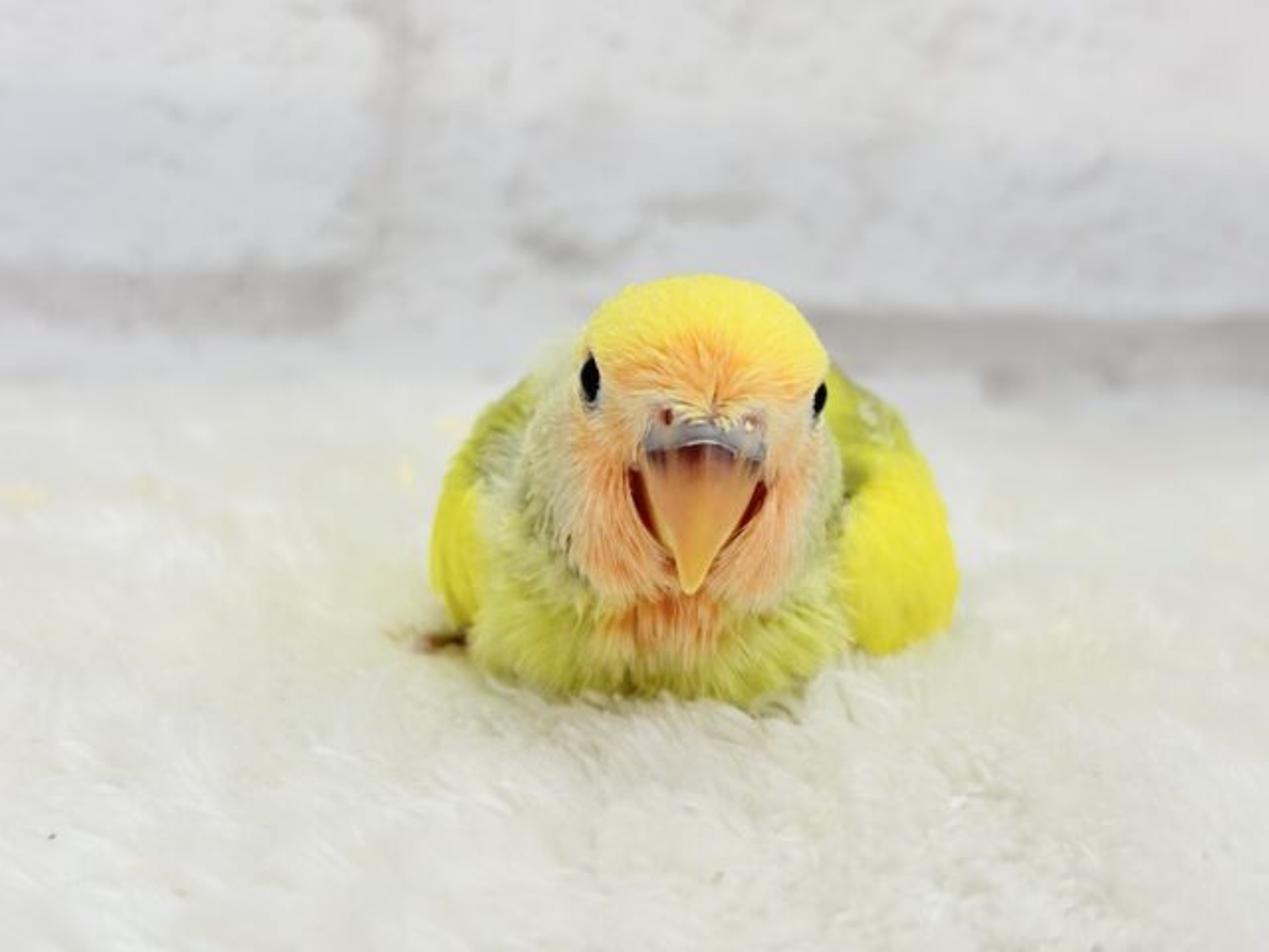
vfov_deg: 28.0
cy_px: 476
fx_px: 1906
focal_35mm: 52
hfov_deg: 36.8
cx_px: 634
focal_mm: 5.96
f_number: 1.6
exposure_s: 1/100
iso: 50
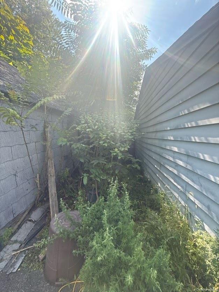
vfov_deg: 102.1
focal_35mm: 14
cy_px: 146
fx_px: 118
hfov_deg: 85.7
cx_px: 110
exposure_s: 1/510
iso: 64
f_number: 2.2
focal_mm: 2.22
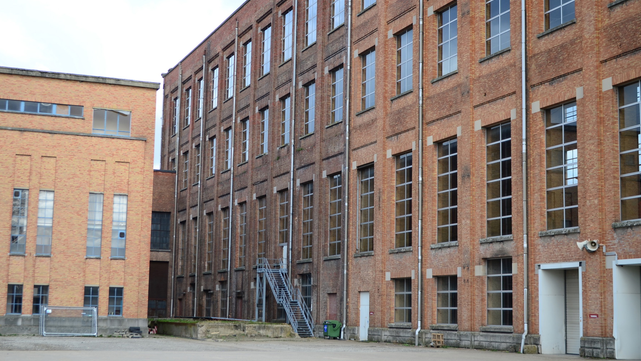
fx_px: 969
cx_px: 319
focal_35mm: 57
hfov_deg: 36.6
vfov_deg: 21.1
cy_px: 165
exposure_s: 1/125
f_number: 5
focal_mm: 36
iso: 100
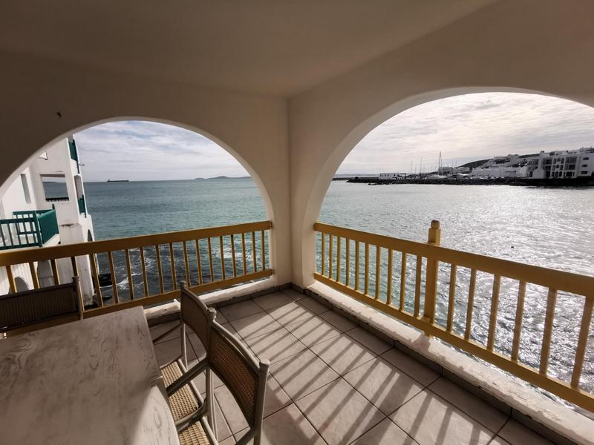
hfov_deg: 94.5
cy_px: 222
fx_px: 275
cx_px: 297
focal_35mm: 16
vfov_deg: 78.1
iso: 50
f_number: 2.2
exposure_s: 1/2571
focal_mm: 2.35
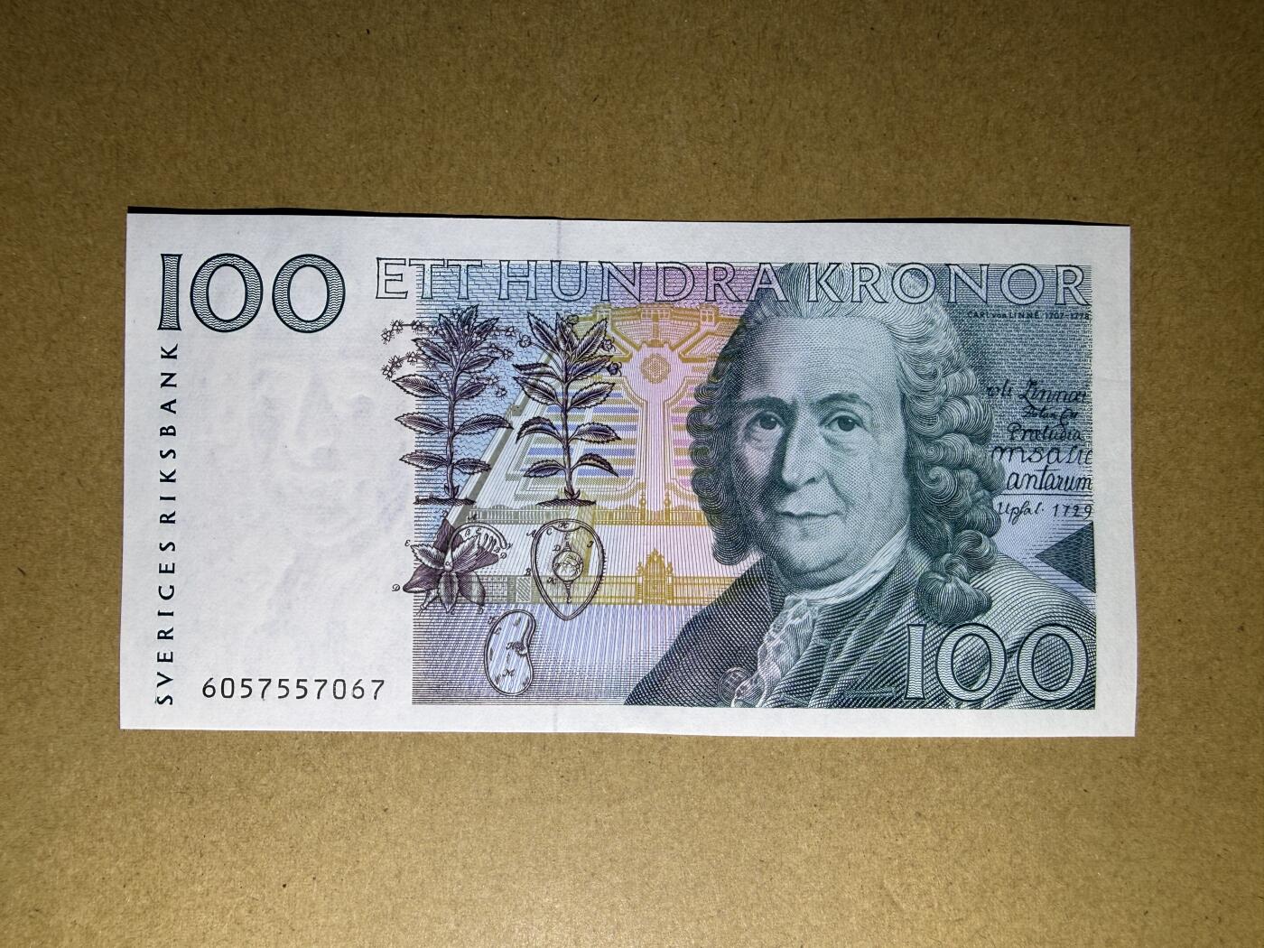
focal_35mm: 25
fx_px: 913
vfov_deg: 54.9
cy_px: 474
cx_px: 632
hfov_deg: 69.4
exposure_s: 1/182
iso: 40
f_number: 2.2
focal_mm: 2.22
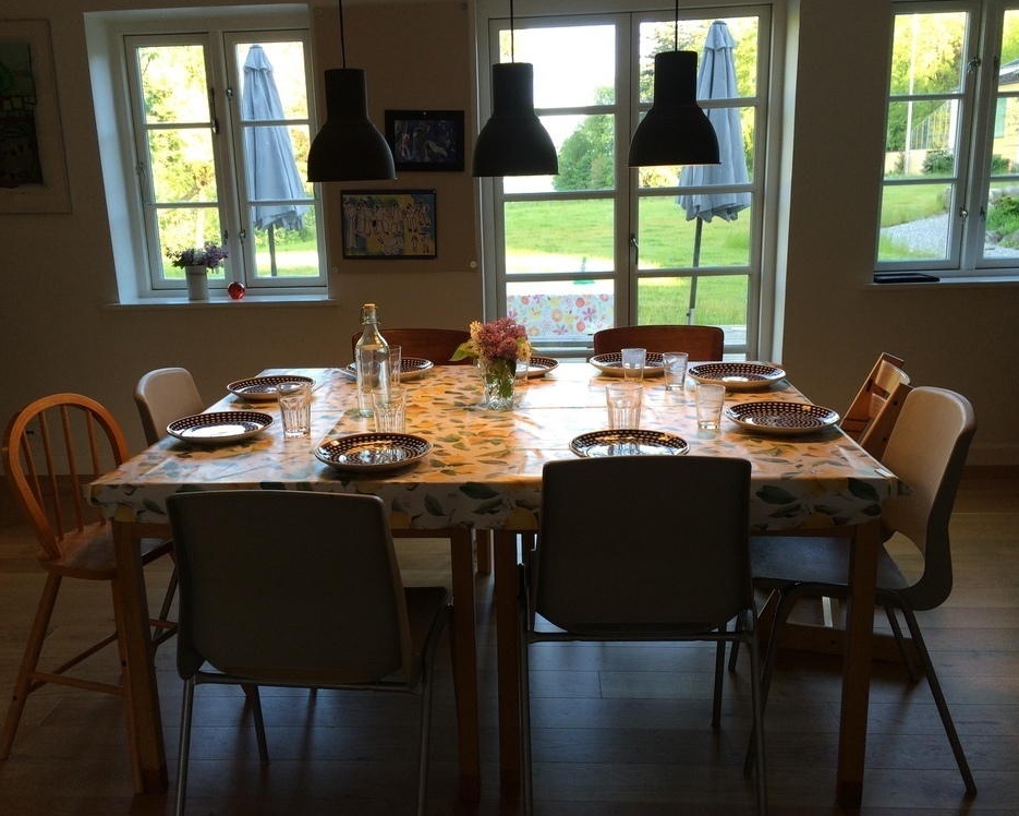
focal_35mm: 31
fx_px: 935
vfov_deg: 47.1
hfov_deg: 57.1
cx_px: 481
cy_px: 404
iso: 50
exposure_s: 1/50
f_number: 2.2
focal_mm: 4.15
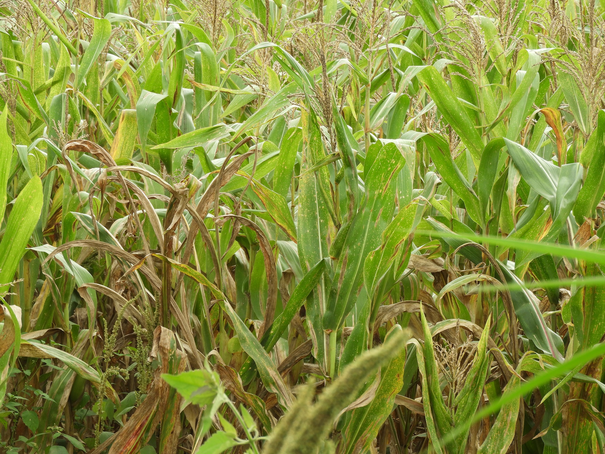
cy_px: 227
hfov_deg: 9.0
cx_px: 302
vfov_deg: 6.8
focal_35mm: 220
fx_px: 3845
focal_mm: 39.4
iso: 100
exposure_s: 1/60
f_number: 5.3
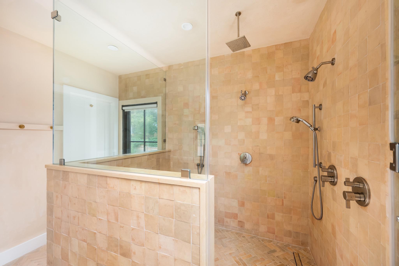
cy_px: 133
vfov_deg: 81.2
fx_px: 155
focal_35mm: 14
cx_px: 200
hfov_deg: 104.3
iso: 800
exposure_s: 1/20
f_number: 10
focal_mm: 14
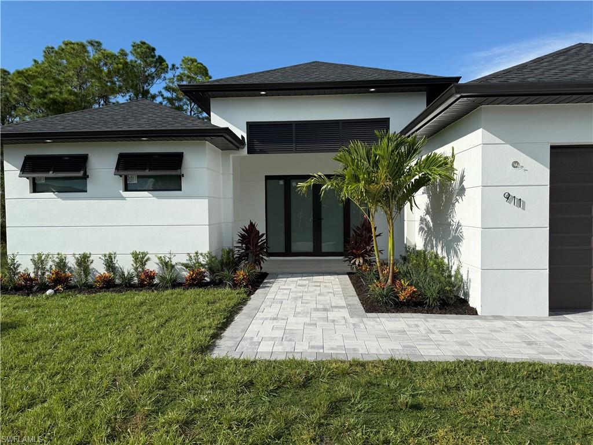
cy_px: 222
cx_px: 296
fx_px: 411
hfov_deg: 71.6
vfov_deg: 56.8
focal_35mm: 24
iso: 80
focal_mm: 6.76
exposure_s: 1/6711
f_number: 1.78
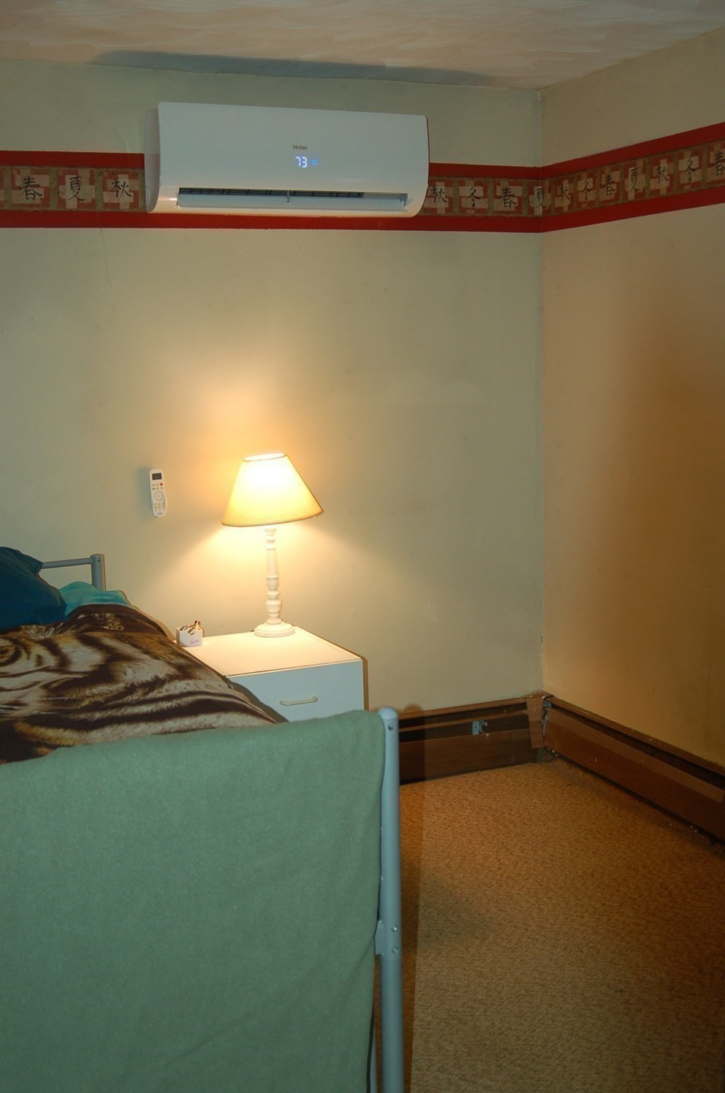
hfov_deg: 31.8
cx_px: 362
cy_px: 546
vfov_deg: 46.5
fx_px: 1273
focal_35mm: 42
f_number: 3.3
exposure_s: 1/60
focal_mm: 28
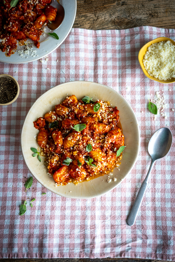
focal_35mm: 41
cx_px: 88
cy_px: 131
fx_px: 299
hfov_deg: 32.6
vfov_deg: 47.4
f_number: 3.6
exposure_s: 1/90
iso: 200
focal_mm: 27
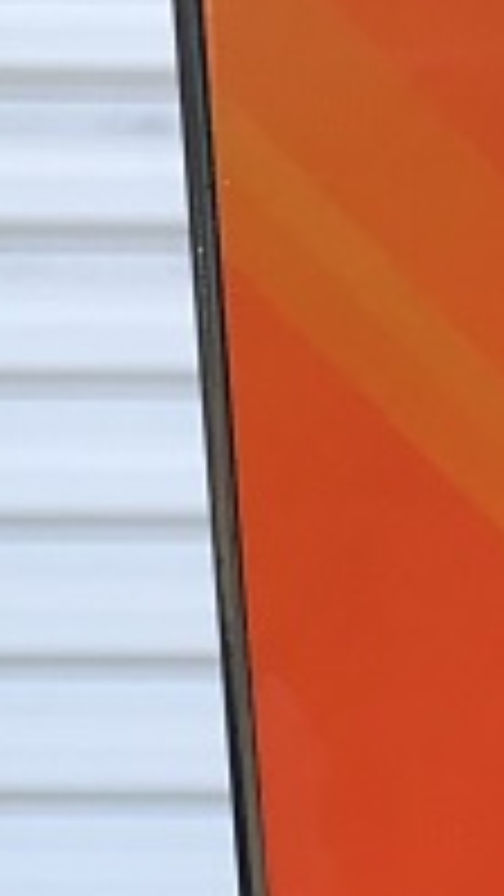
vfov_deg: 12.8
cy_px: 1688
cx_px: 956
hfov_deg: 7.8
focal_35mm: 150
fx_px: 3562
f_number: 1.8
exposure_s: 1/198
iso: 20
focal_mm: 3.99
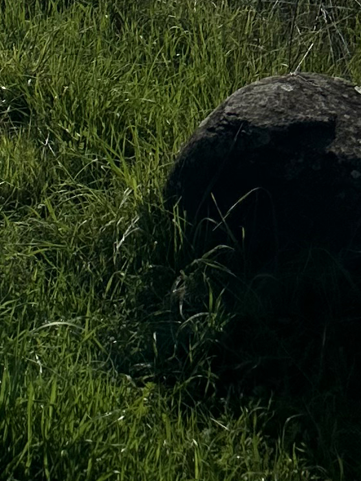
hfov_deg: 10.2
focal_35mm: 130
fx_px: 1808
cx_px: -452
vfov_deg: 12.9
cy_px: -535
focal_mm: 6.86
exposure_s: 1/18519
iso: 64
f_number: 1.78
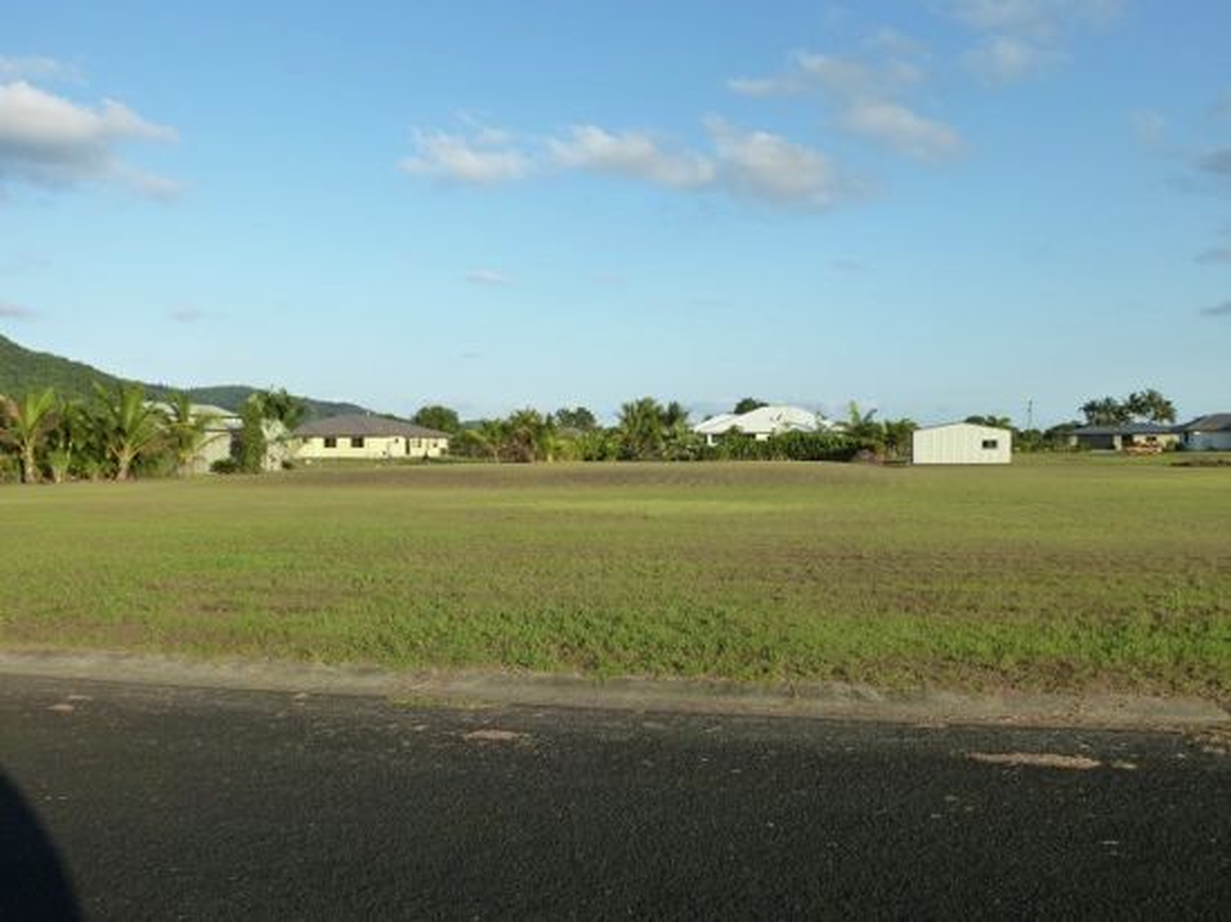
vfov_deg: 46.8
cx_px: 616
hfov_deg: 60.0
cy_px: 461
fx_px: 1066
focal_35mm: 30
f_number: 4
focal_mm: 5.4
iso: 160
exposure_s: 1/500
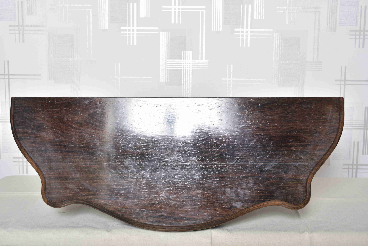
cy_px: 123
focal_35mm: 55
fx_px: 562
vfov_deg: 24.6
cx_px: 184
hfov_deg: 36.2
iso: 400
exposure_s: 1/125
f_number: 8
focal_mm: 55
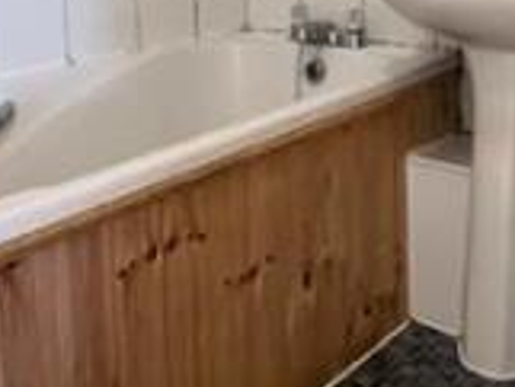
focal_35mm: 47
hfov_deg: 40.4
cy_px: -14
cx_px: 277
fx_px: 700
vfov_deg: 28.7
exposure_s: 1/50
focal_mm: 1.57
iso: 400
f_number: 1.8
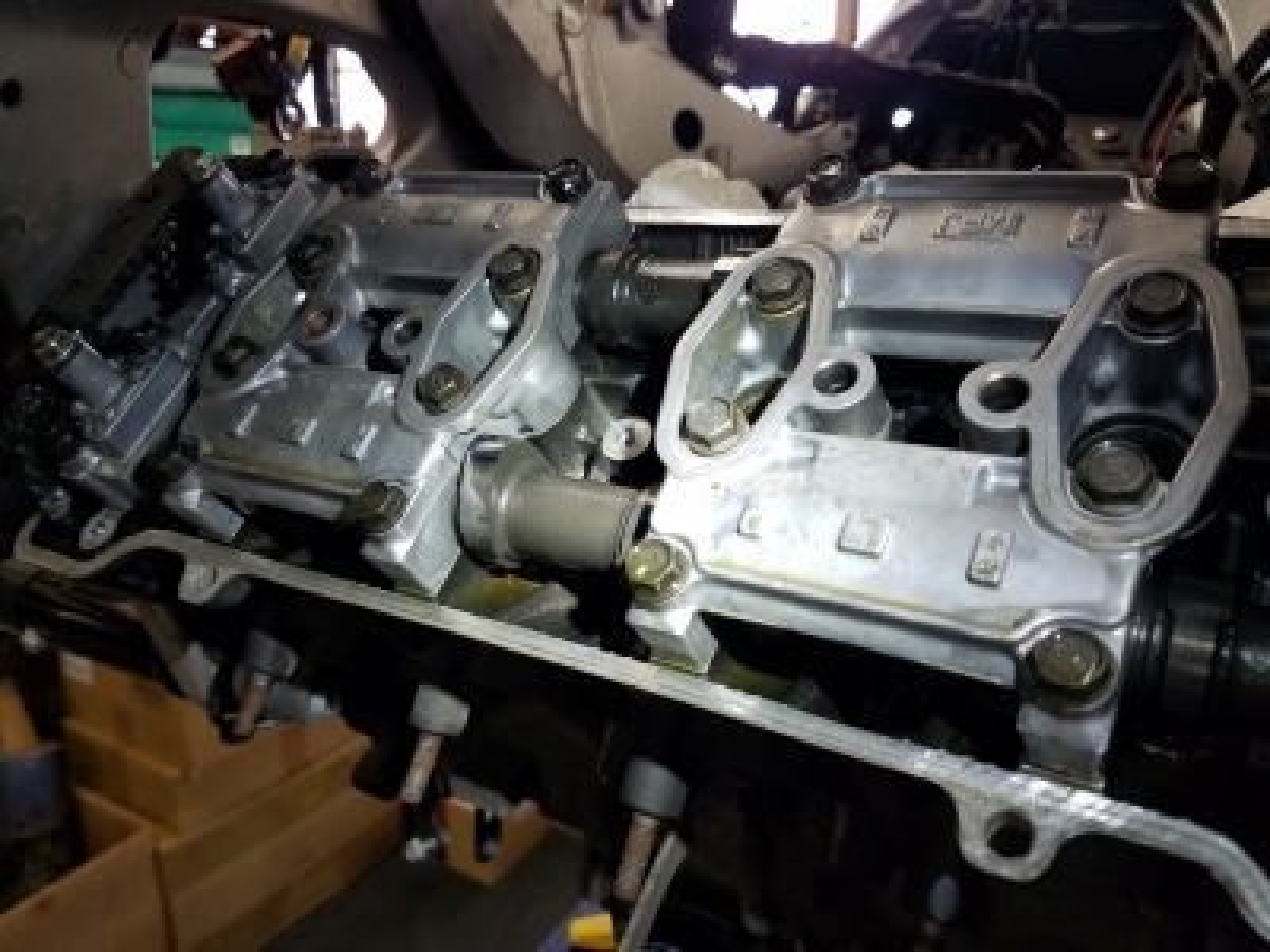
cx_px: 635
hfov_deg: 67.3
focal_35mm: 26
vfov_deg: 53.1
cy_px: 476
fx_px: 954
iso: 100
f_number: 1.7
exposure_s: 1/50
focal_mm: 4.2
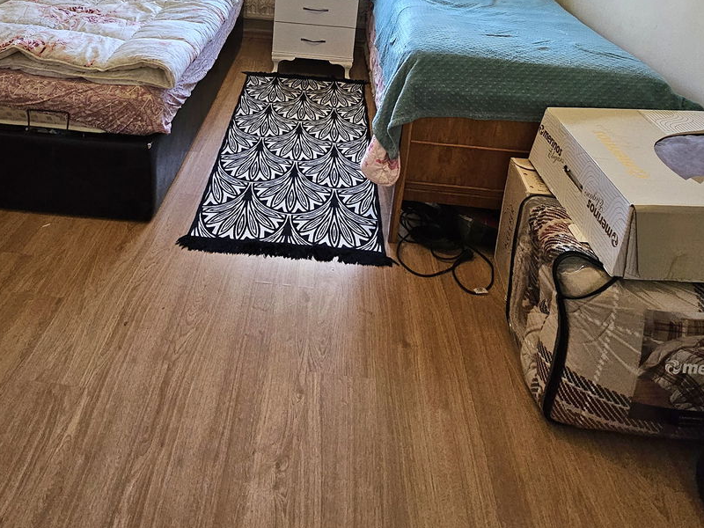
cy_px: 31
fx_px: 529
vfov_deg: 46.6
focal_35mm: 26
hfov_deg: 67.0
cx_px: 305
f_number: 2.2
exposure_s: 1/101
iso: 320
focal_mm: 2.2
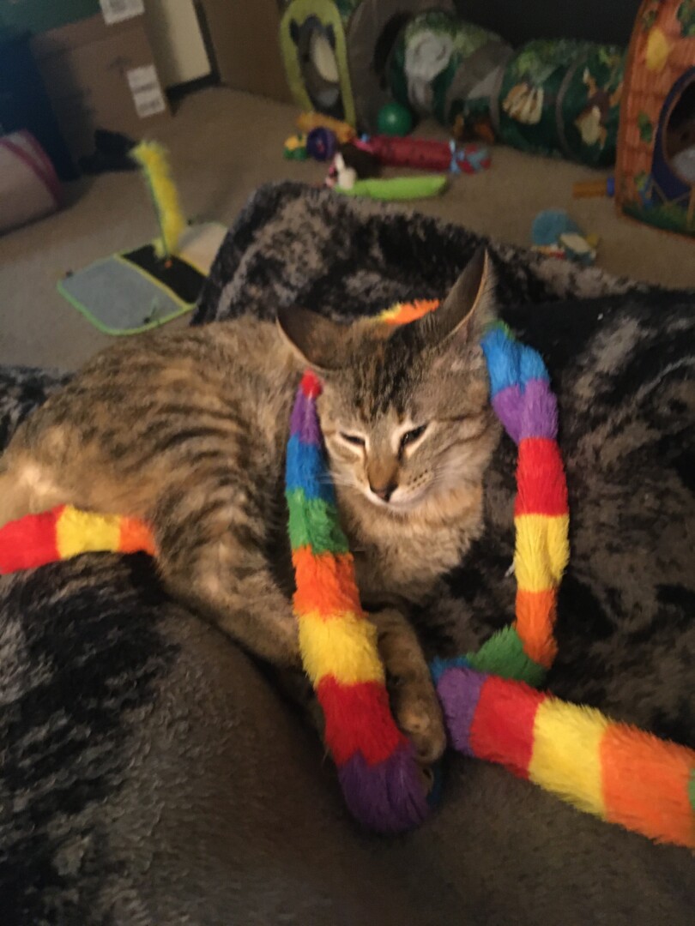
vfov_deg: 61.7
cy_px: 463
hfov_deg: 48.2
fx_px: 776
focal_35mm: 29
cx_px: 348
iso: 500
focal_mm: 4.15
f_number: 2.2
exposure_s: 1/15
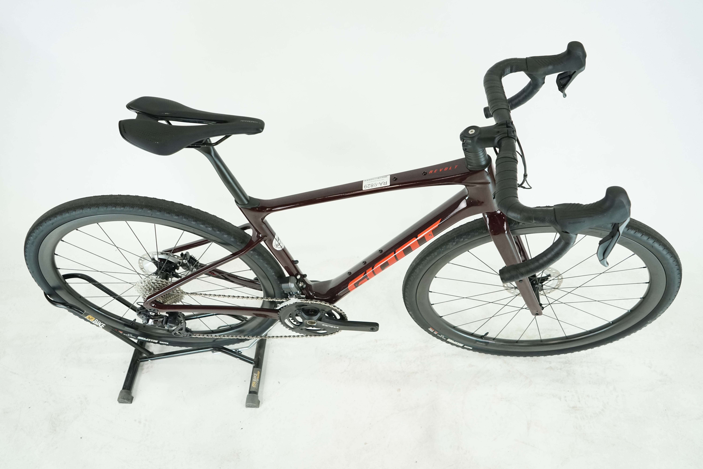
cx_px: 352
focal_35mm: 28
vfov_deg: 46.4
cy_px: 234
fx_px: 547
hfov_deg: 65.5
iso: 2000
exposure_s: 1/200
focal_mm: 28
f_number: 5.6
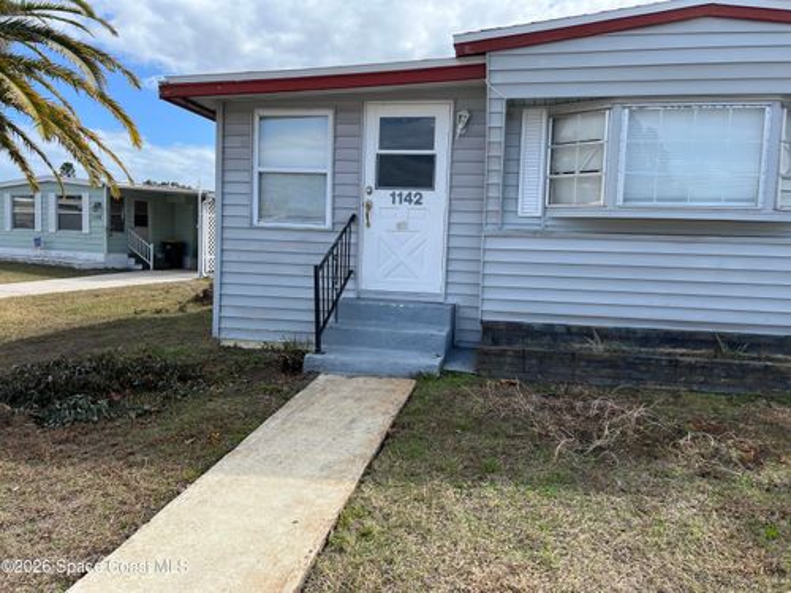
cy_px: 296
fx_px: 594
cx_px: 396
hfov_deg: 67.3
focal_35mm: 26
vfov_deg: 53.1
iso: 50
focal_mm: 5.7
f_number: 1.5
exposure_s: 1/2404
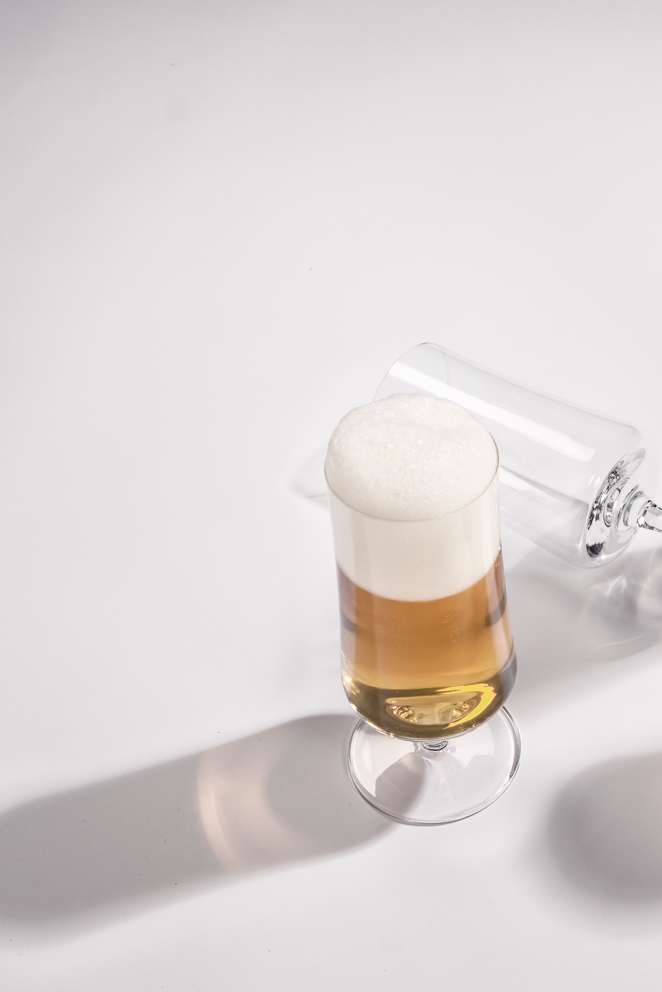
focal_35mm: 68
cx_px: 623
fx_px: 1875
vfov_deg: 29.7
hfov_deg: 19.6
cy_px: 495
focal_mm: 30
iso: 64
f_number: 8
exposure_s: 1/60
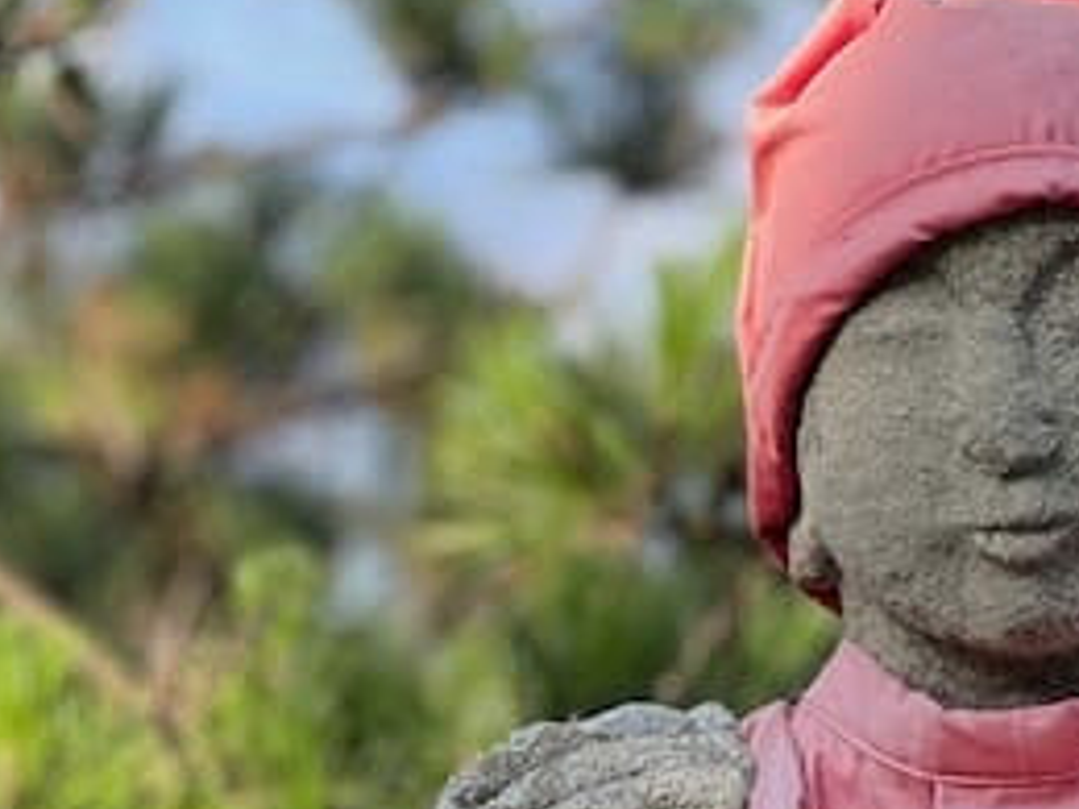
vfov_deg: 6.2
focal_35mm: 237
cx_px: 710
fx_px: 7387
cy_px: 1120
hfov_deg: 8.3
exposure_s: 1/121
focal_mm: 9
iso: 32
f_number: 2.8
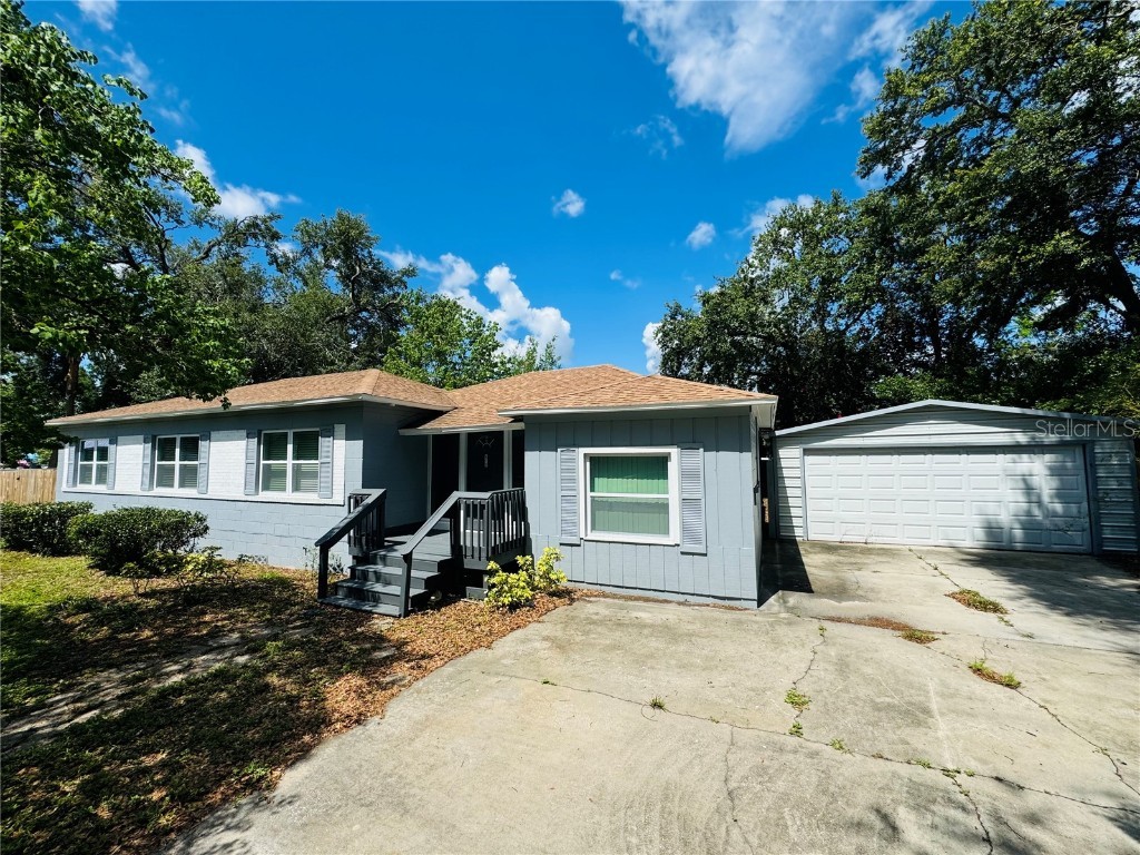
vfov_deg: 85.7
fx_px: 461
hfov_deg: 102.1
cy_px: 428
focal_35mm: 14
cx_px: 570
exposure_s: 1/2208
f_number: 2.2
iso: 50
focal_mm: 2.22
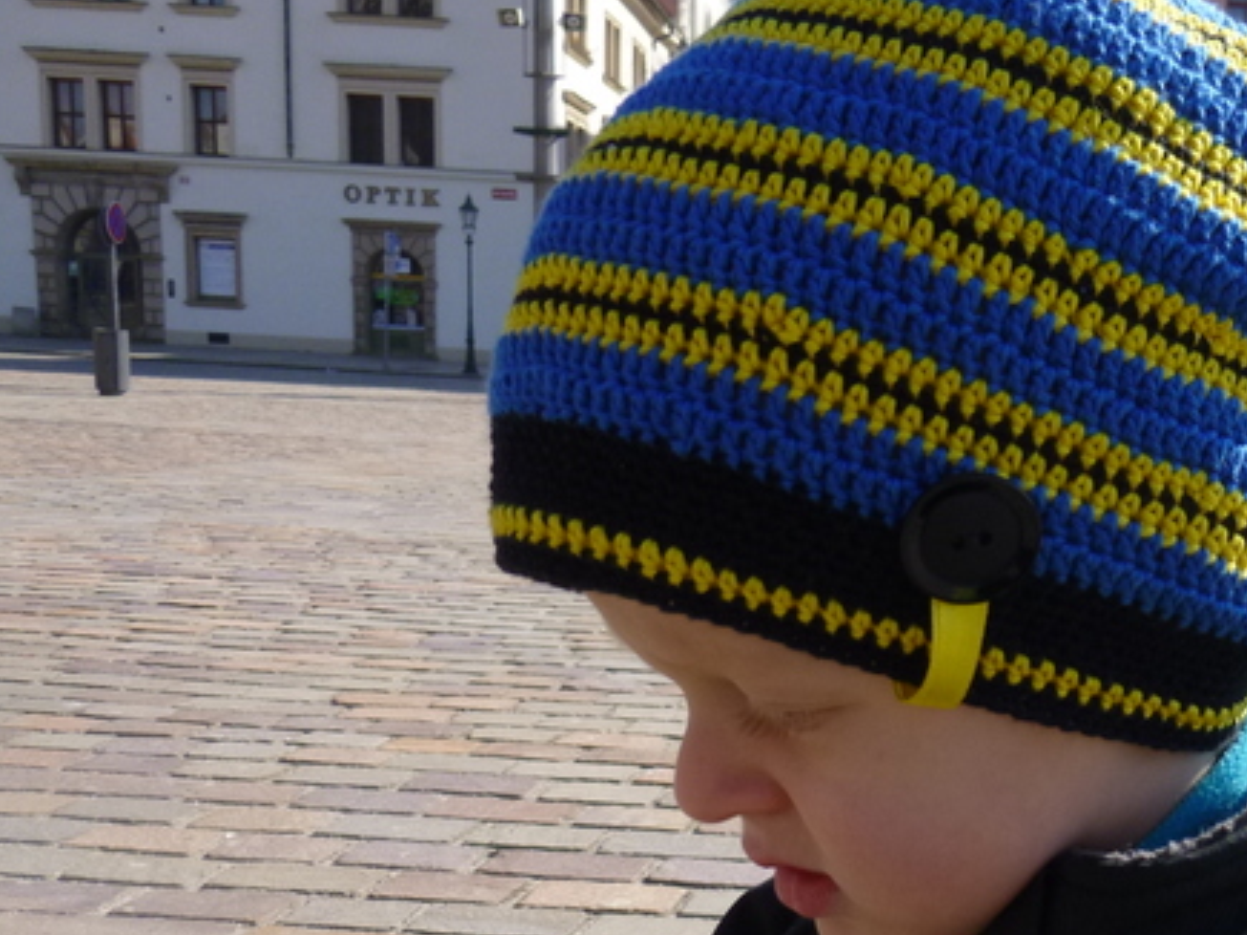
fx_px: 1657
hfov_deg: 38.5
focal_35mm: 46
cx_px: 1112
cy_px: 711
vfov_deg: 30.9
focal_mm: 4.5
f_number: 3.1
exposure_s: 1/800
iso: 100
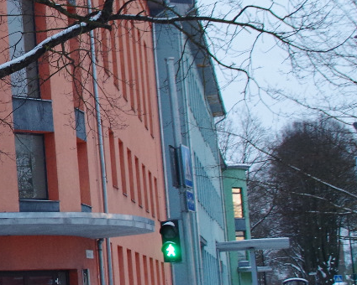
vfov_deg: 10.2
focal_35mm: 151
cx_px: -207
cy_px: 115
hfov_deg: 12.1
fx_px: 1595
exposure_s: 1/50
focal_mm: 28
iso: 800
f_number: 6.3
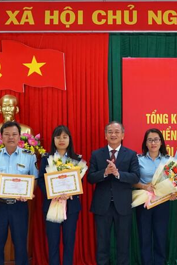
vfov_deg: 29.6
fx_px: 501
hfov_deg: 19.8
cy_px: 152
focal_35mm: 68
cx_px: 141
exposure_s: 1/160
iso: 1250
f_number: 4
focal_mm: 26
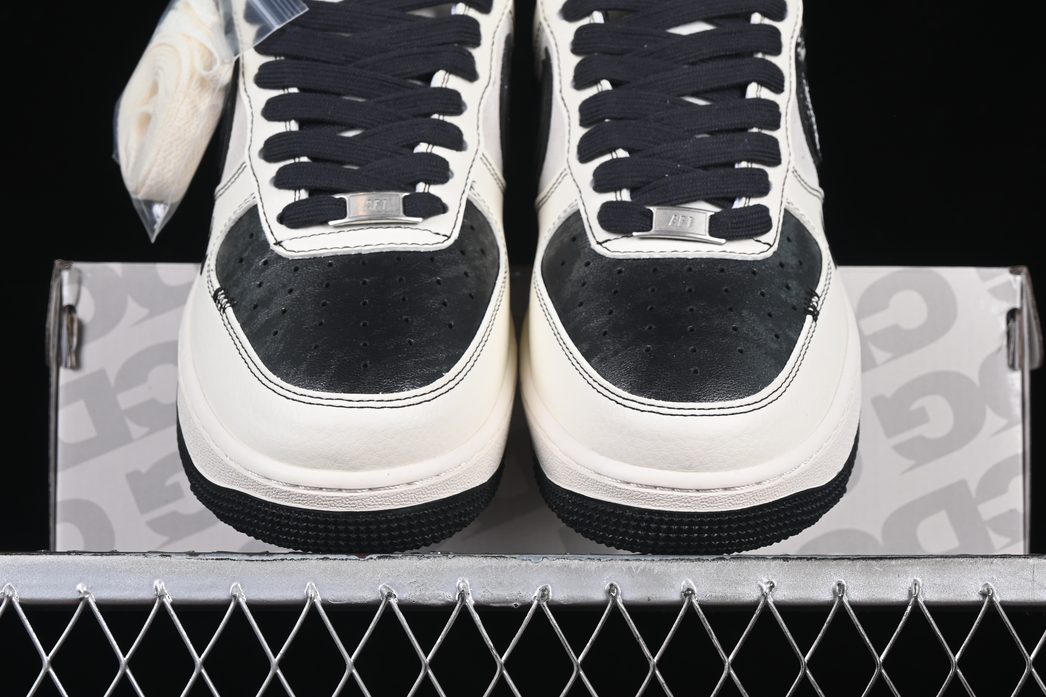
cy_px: 270
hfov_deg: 21.0
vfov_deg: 14.1
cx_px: 540
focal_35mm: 97
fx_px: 2818
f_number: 8
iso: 160
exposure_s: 1/80
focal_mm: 50
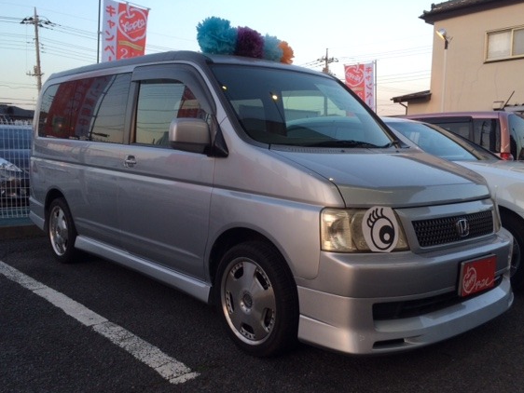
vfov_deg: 42.9
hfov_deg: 55.3
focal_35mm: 33
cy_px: 214
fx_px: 500
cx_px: 269
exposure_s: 1/60
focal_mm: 4.15
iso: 40
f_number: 2.2
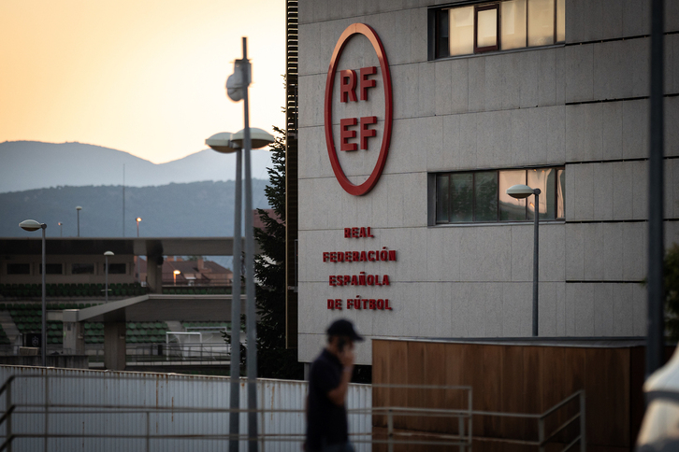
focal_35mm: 202
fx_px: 3810
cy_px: 226
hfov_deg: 10.2
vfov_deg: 6.8
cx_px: 340
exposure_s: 1/1250
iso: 400
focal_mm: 135
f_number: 1.8
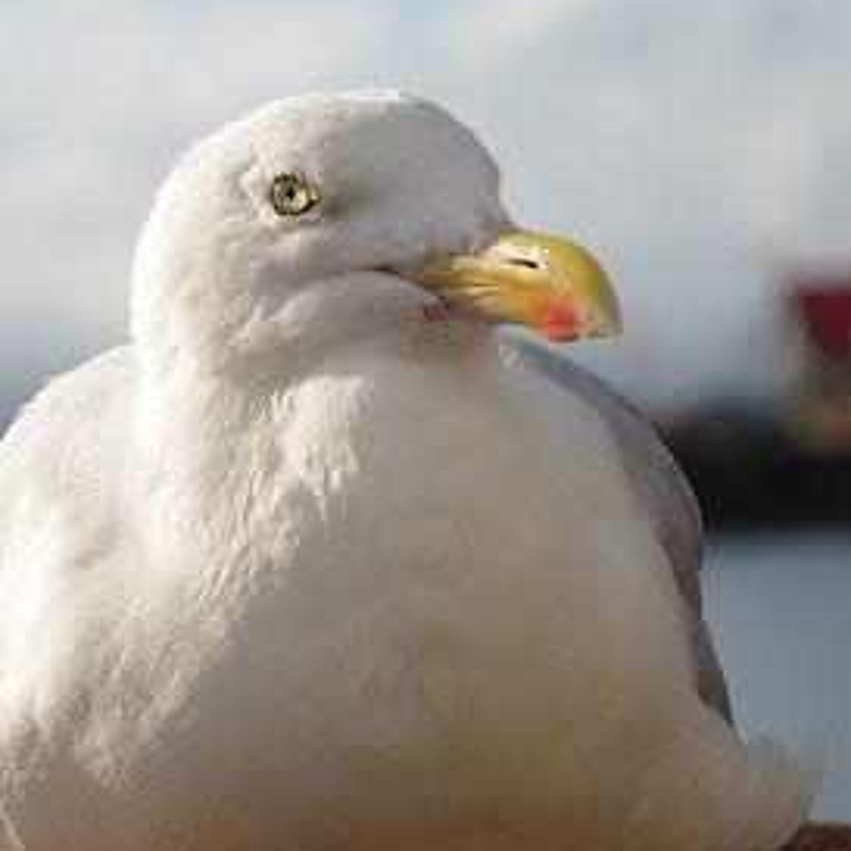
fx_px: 5060
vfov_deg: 9.6
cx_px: 287
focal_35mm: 182
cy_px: 443
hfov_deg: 9.6
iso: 200
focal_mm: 65
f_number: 5.3
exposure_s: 1/1600
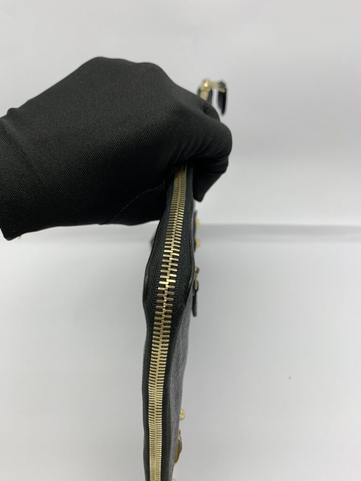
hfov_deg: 53.1
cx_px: 180
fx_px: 362
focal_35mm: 26
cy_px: 240
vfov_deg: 67.3
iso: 25
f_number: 1.8
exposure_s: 1/124
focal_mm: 4.25
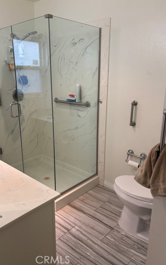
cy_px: 131
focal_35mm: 28
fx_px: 203
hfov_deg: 44.5
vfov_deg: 66.5
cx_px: 78
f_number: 1.6
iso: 50
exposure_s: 1/120
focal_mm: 5.96
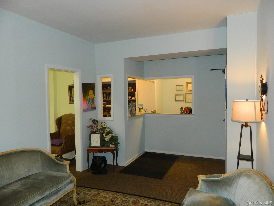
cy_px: 103
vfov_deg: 54.9
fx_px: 198
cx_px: 137
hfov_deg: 69.4
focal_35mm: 25
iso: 200
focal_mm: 4.5
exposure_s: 1/30
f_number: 3.1
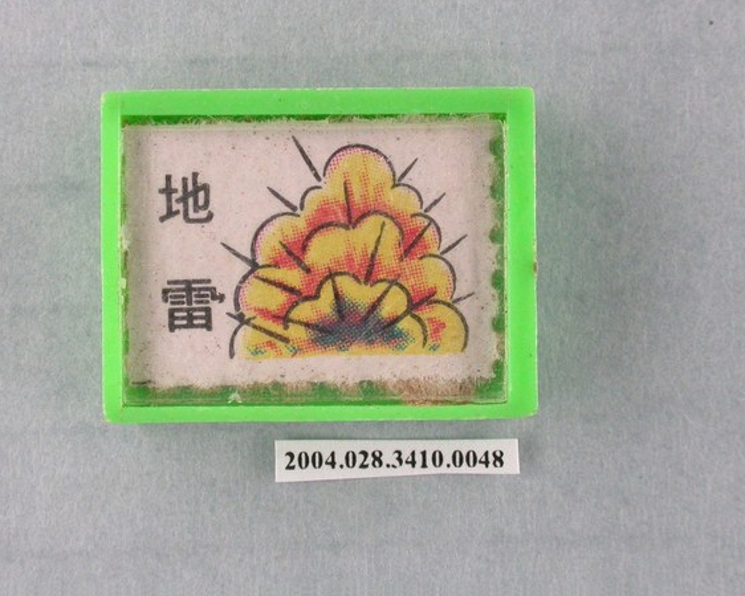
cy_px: 282
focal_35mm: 160
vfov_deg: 9.7
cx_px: 331
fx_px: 3529
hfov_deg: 12.0
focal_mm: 29.9
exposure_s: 1/30
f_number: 6.2
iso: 200
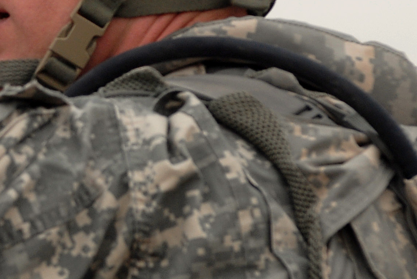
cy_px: 33
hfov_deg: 6.5
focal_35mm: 315
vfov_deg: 4.4
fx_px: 3653
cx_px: -143
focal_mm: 62
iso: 200
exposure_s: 1/250
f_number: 6.3
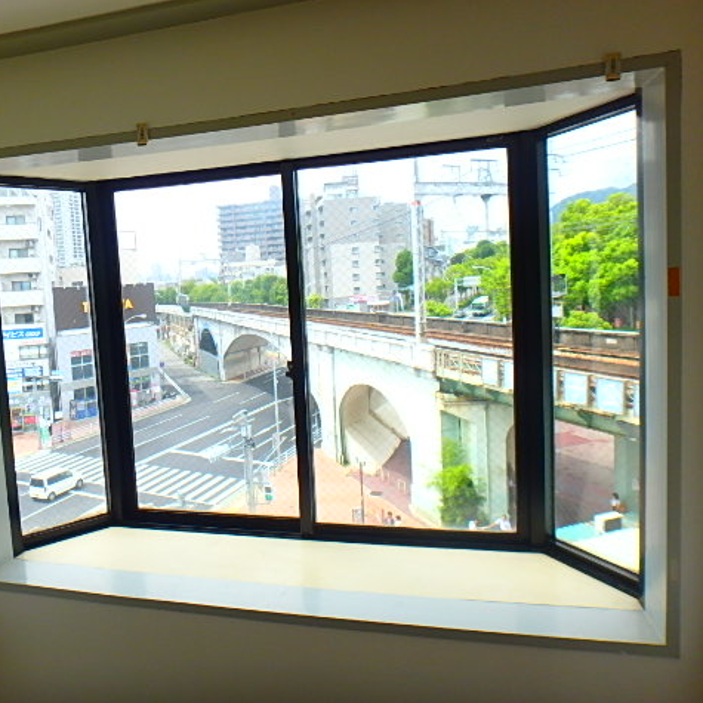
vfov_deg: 62.9
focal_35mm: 25
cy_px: 352
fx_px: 574
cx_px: 265
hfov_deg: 62.1
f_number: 3.5
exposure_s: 1/400
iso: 125
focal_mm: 3.7
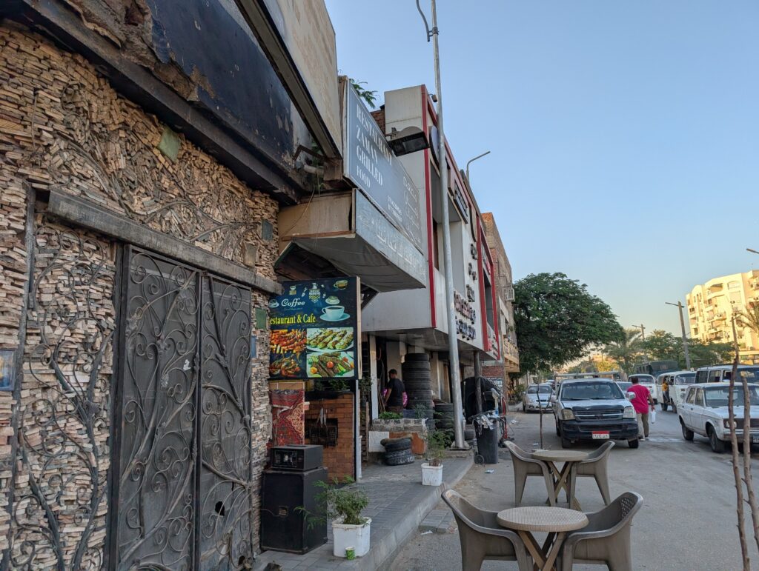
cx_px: 380
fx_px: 527
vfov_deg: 56.9
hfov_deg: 71.5
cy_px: 286
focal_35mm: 24
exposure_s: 1/475
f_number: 1.68
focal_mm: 6.9
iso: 22
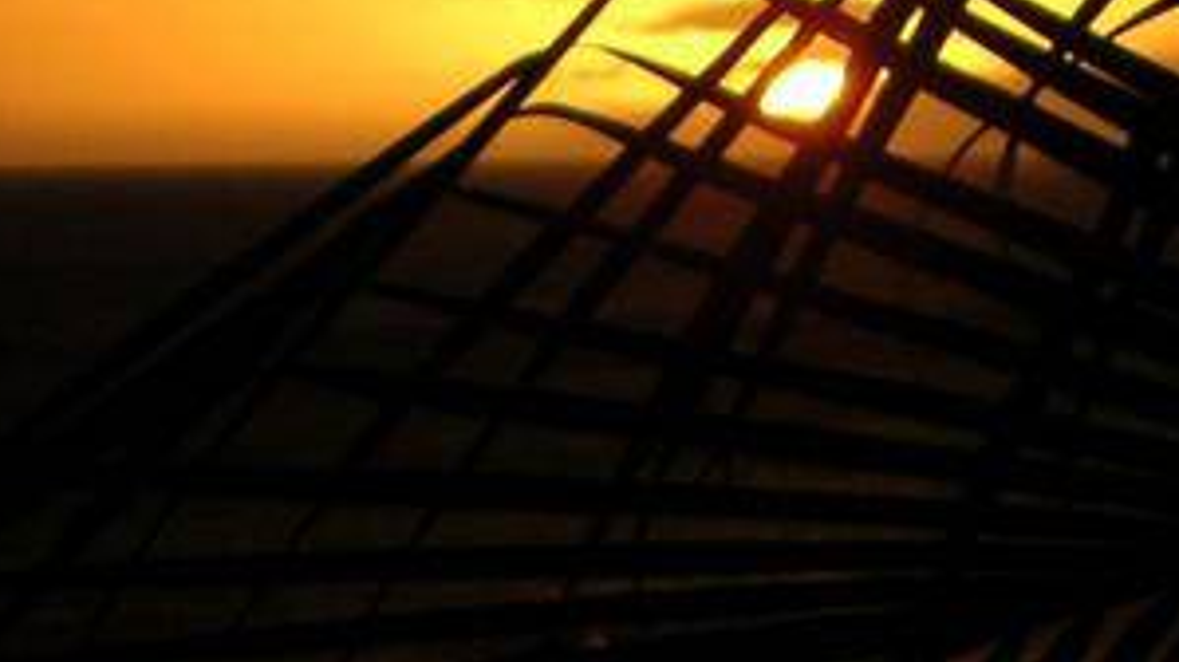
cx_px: 1151
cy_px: -95
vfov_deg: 4.4
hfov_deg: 7.8
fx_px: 8595
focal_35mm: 275
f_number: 3.7
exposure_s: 1/500
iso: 64
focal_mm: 14.4
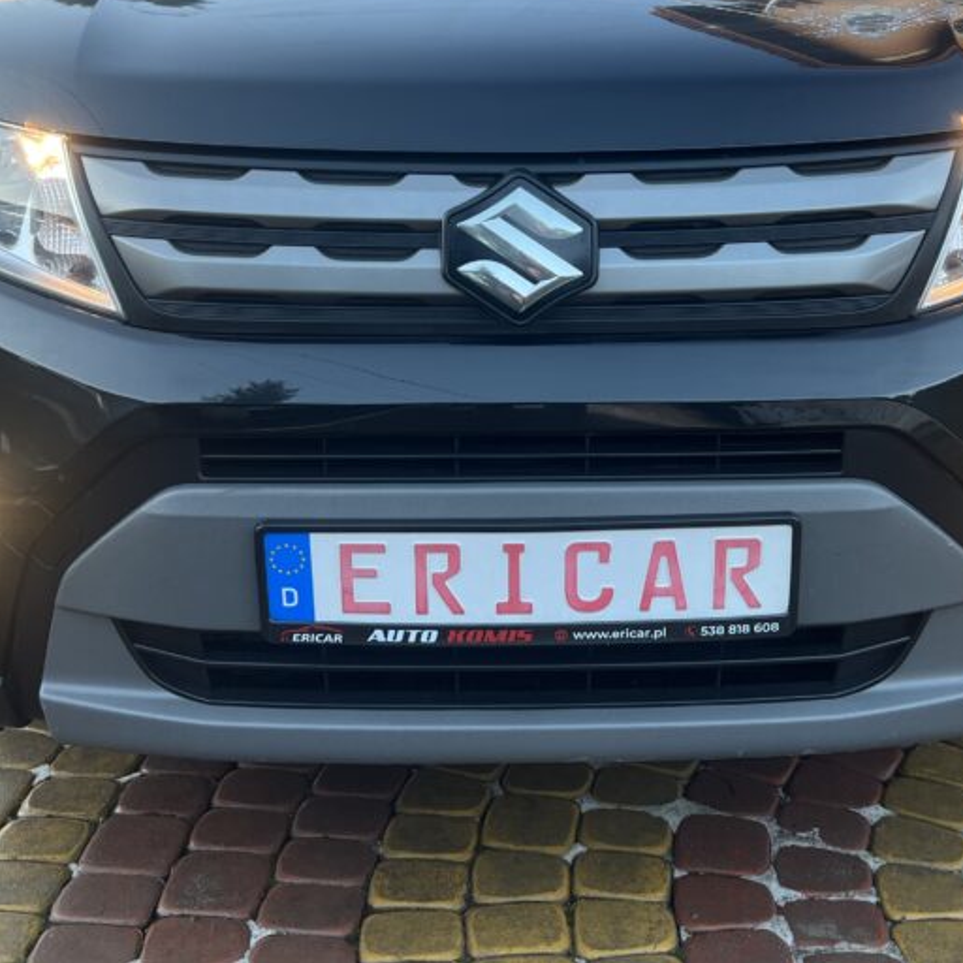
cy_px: 303
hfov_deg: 36.7
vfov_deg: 36.3
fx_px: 1448
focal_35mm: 46
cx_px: 540
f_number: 1.5
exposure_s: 1/121
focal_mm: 5.7
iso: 80
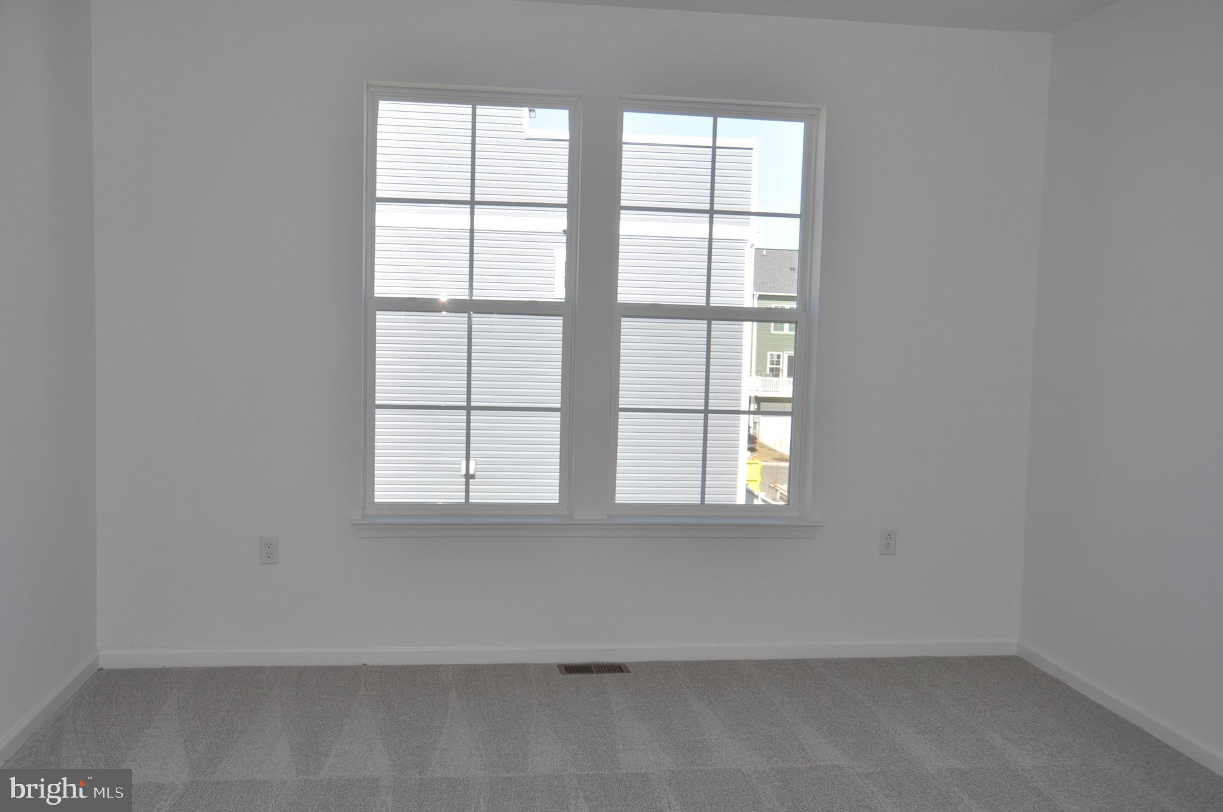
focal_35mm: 36
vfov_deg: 36.8
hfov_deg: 53.2
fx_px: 1221
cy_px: 406
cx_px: 612
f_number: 7.1
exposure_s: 1/200
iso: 200
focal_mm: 24
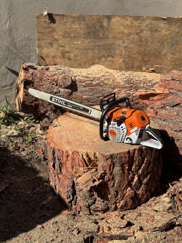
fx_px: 336
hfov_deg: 30.3
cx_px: 91
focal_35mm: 48
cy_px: 122
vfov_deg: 39.7
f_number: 1.78
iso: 64
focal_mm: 6.76
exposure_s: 1/3817
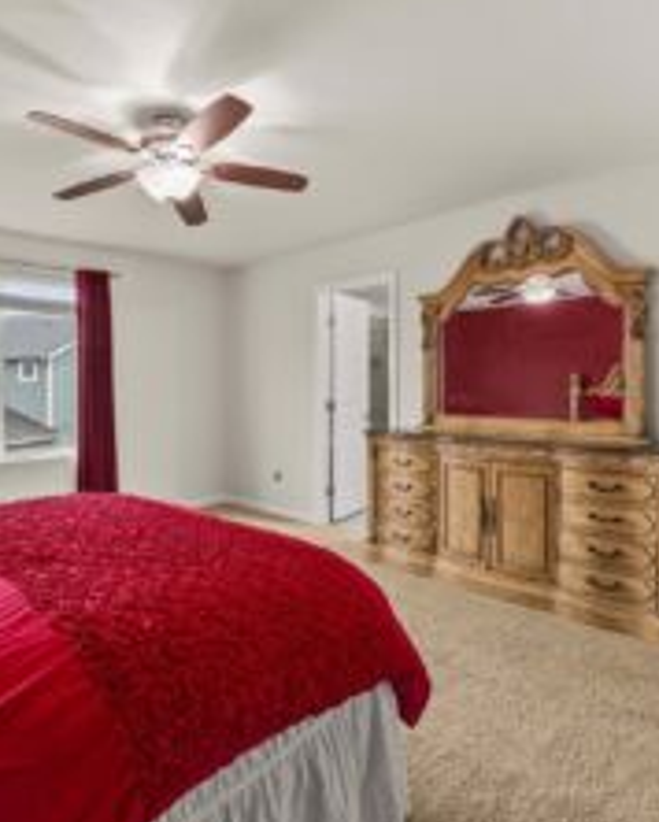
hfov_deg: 62.6
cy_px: 394
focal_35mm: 22
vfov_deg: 75.0
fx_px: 536
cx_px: 259
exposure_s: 1/3
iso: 1000
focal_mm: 13
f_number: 7.1
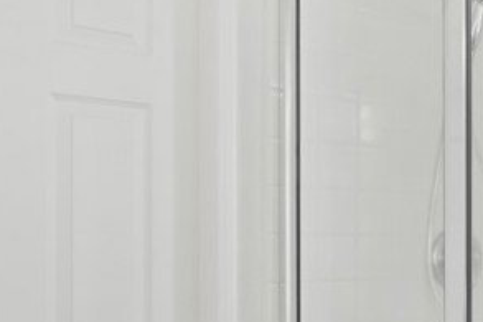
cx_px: 509
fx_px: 751
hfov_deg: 32.1
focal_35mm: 56
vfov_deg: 23.9
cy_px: 237
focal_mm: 16
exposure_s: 1/15
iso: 500
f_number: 7.1
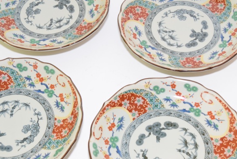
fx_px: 434
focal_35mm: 66
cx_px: 110
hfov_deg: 30.5
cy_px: 82
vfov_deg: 20.7
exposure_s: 1/60
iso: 900
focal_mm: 25
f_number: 4
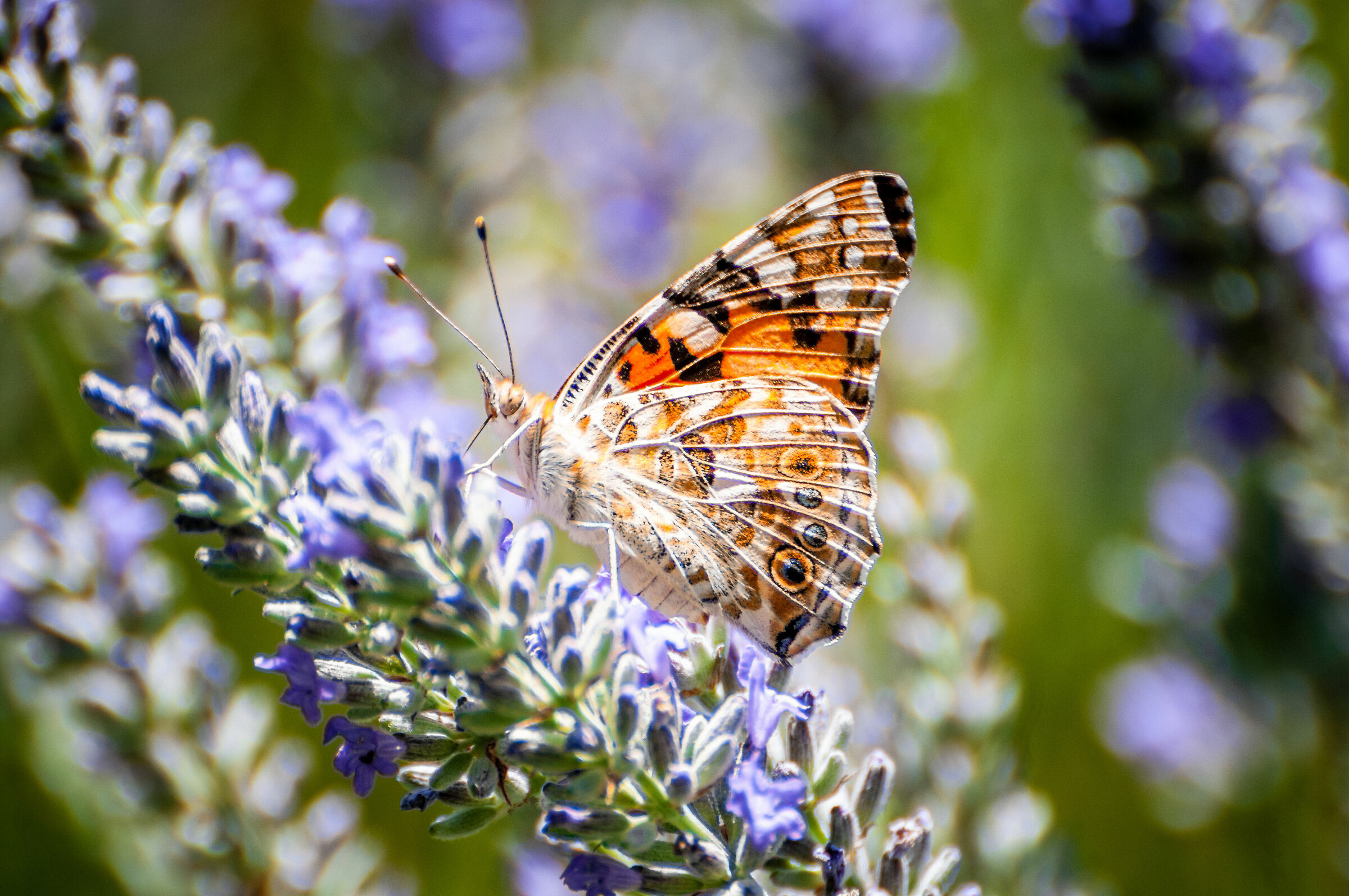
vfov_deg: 3.0
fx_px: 16842
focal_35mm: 450
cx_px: 674
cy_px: 448
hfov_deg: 4.6
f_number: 8
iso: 400
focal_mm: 300
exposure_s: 1/500
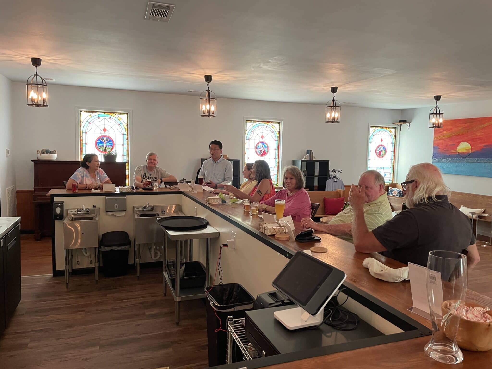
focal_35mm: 26
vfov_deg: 53.1
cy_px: 184
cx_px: 246
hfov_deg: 67.3
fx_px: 370
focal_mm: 4.2
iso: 250
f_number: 1.6
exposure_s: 1/60
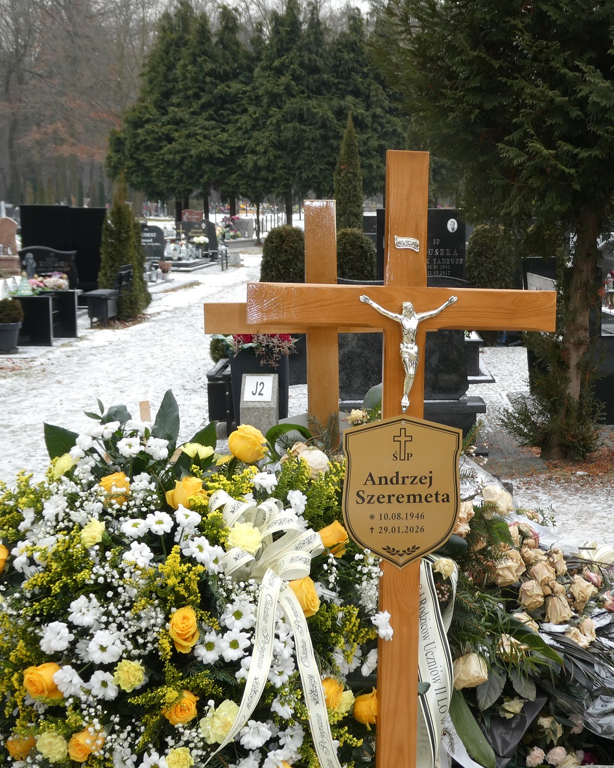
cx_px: 446
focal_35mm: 62
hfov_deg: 24.4
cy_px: 387
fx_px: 1409
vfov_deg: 30.5
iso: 80
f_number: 4
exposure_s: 1/60
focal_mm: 8.4
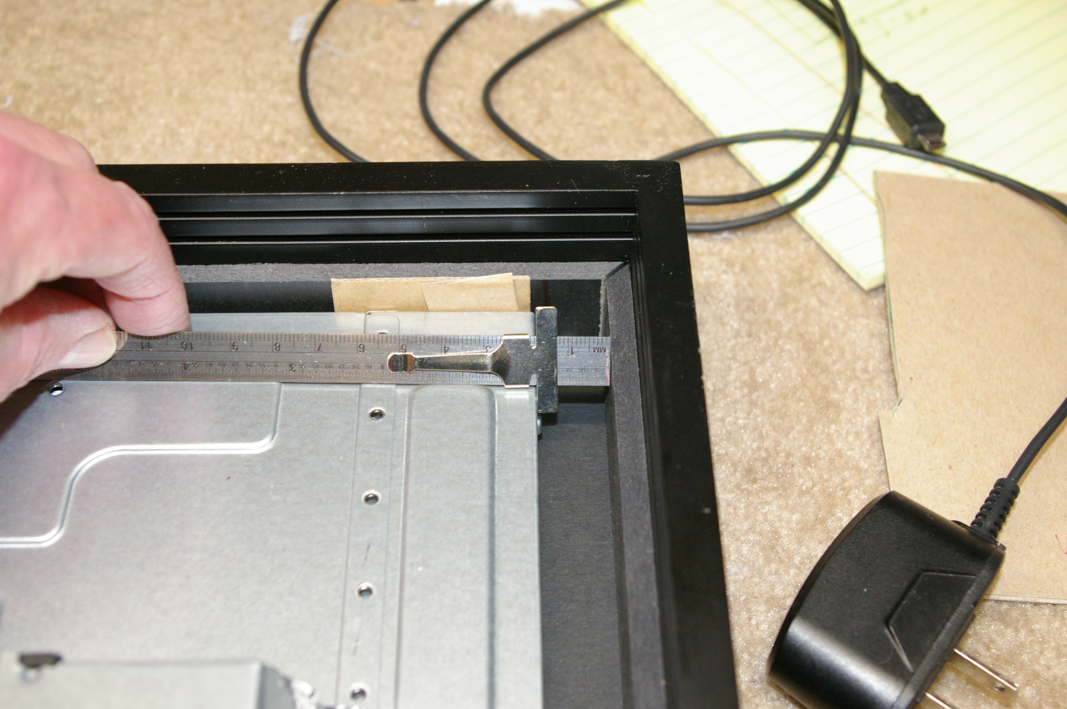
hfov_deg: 40.0
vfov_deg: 27.2
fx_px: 1466
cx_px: 534
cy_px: 354
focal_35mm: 50
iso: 800
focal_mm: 33
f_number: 5.6
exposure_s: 1/45
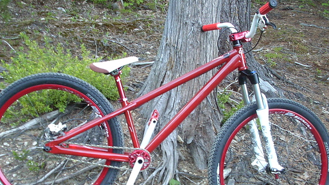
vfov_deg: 21.4
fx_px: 489
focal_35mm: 56
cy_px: 119
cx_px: 170
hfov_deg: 37.2
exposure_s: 1/30
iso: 135
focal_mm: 6.2
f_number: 2.8
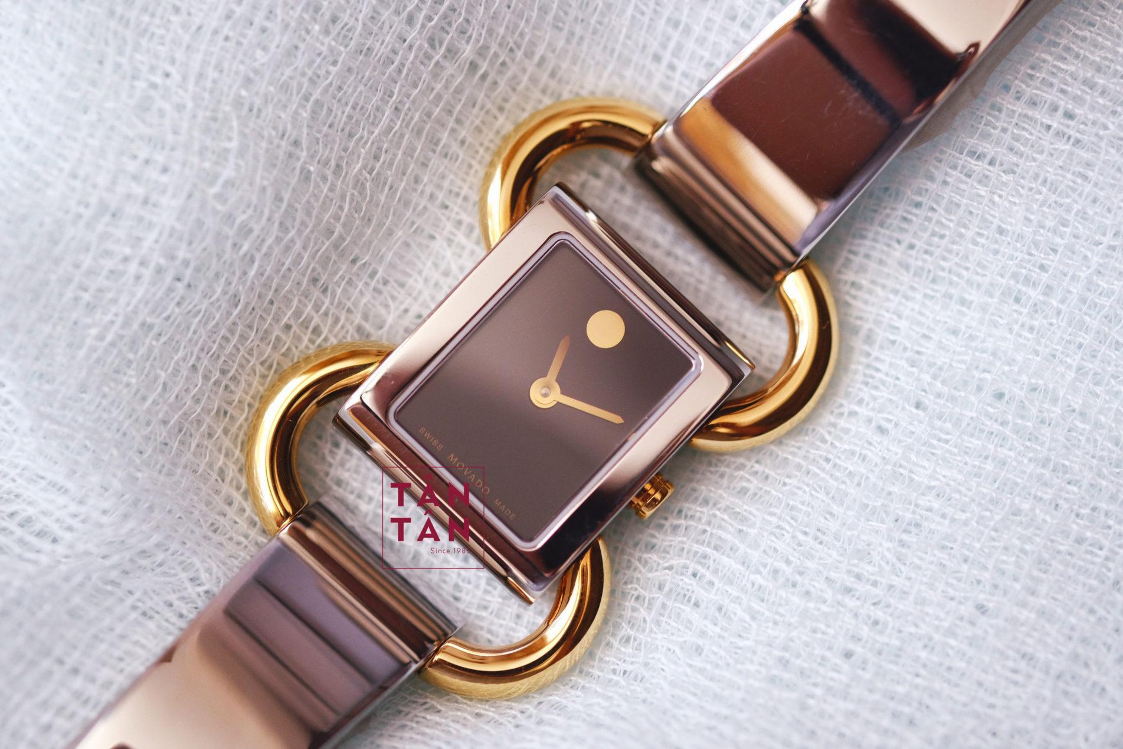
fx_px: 2808
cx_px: 562
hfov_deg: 22.6
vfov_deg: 15.2
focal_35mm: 90
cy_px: 374
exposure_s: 1/160
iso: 1250
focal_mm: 60
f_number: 3.2
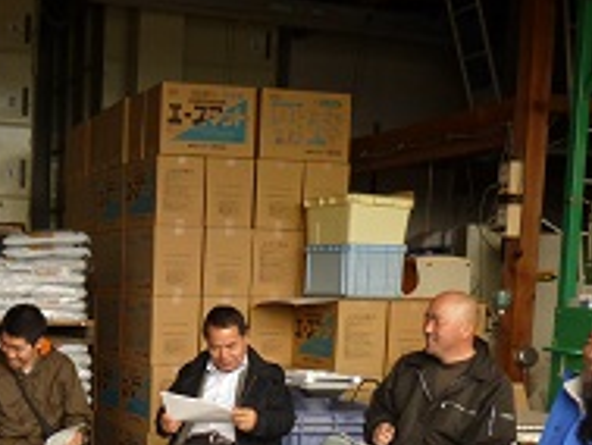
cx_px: 8
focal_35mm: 61
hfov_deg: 29.7
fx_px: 1044
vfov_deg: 23.3
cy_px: 417
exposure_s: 1/200
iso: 100
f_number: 3.1
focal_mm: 4.5
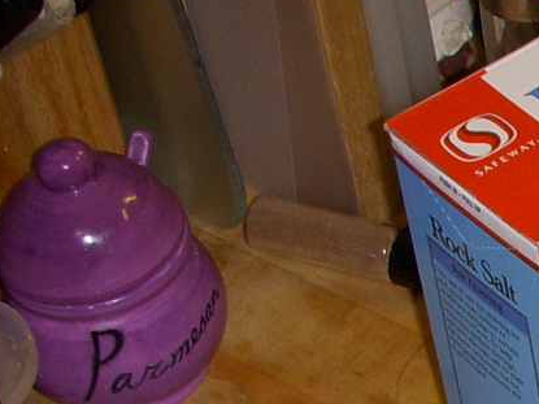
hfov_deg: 10.1
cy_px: 757
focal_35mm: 176
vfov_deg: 8.1
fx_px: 2740
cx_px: 1175
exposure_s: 1/30
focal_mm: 6.3
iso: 100
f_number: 3.3
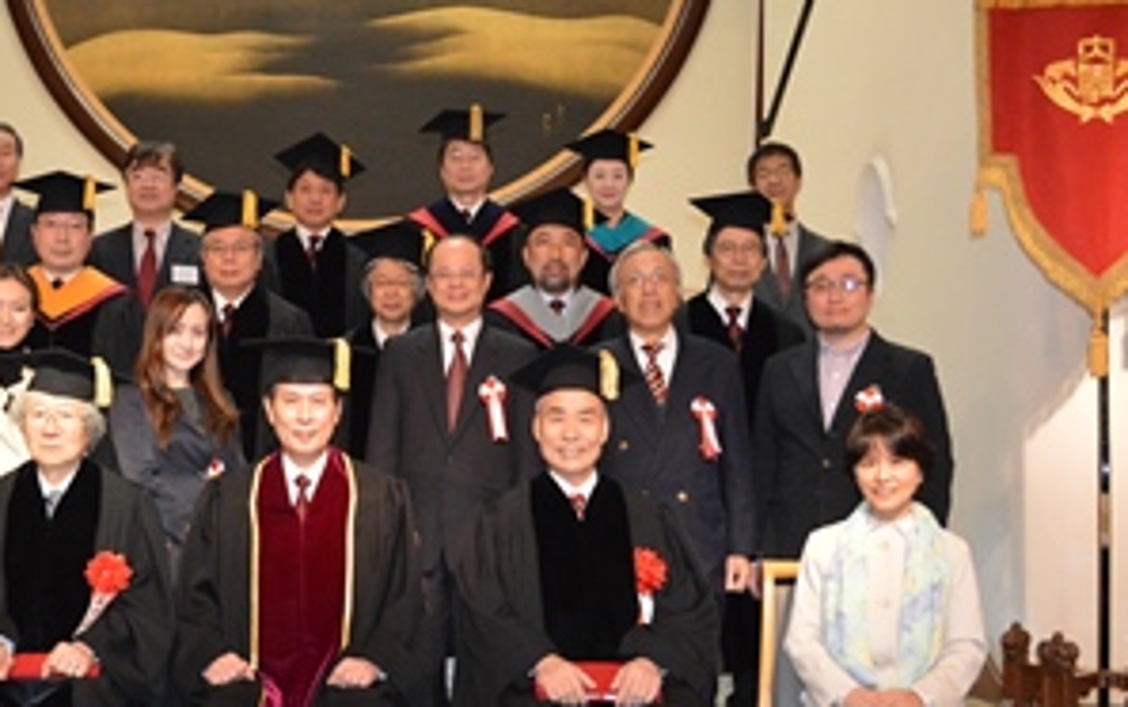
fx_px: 1569
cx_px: 332
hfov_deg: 38.9
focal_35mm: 51
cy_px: 441
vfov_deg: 25.3
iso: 3200
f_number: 4
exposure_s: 1/60
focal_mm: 22
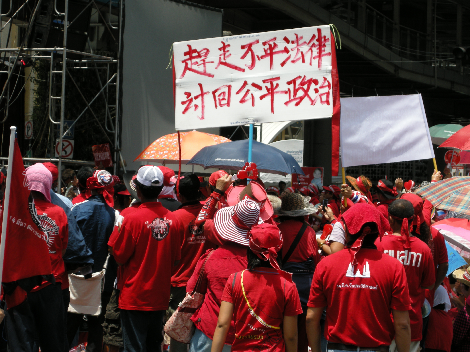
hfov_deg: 16.0
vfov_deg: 12.0
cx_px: 235
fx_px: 1670
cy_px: 176
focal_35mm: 123
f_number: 5.3
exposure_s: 1/229
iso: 64
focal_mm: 26.3
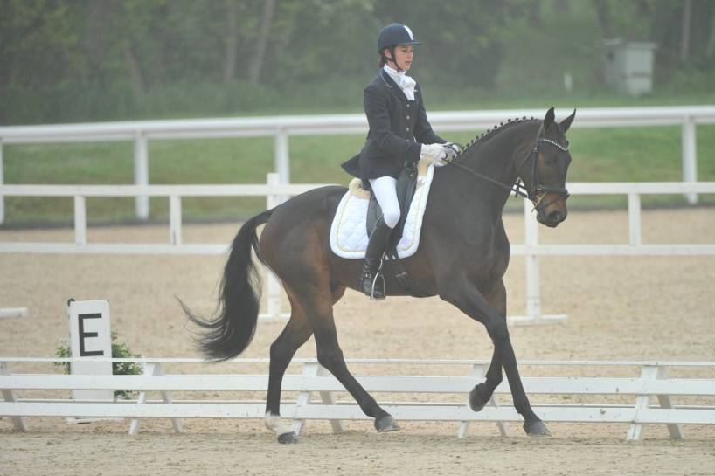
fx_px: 7605
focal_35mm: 383
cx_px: 414
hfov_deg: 5.4
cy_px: 247
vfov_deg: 3.6
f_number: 4
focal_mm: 330
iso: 1600
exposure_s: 1/640
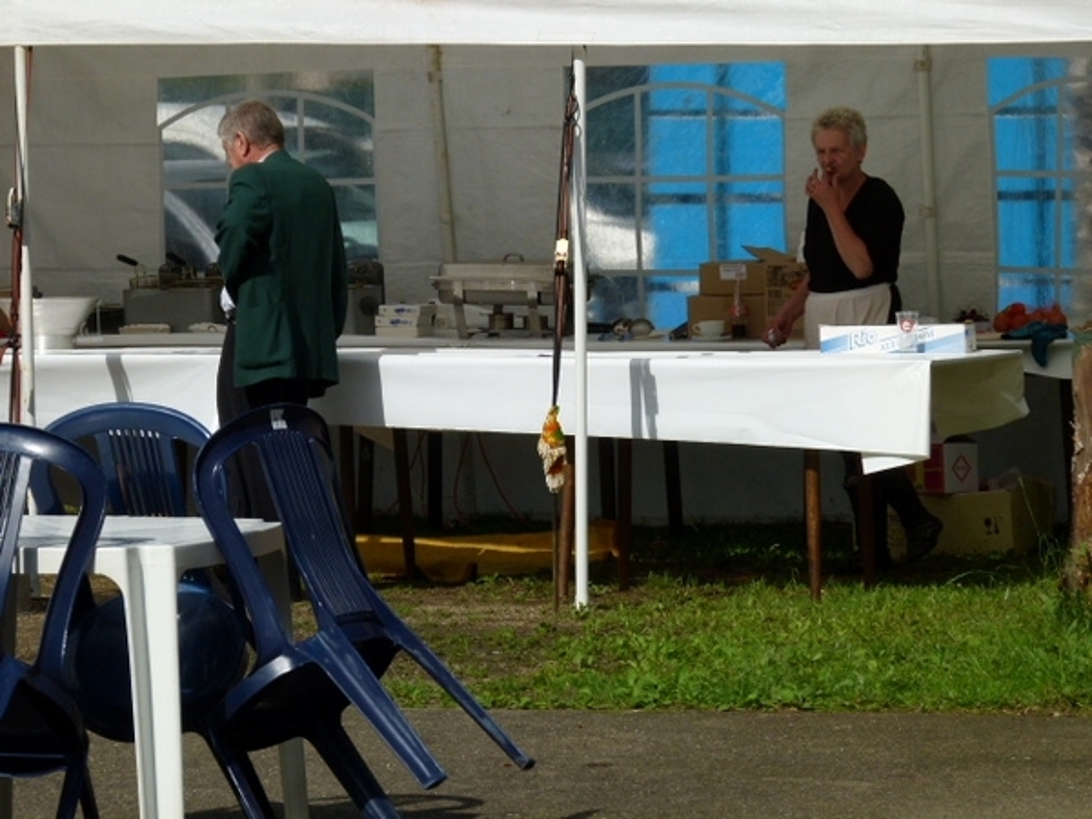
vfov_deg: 8.4
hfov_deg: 11.2
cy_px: 410
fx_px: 5584
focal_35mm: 177
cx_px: 546
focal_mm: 31.8
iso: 100
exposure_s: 1/1300
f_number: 4
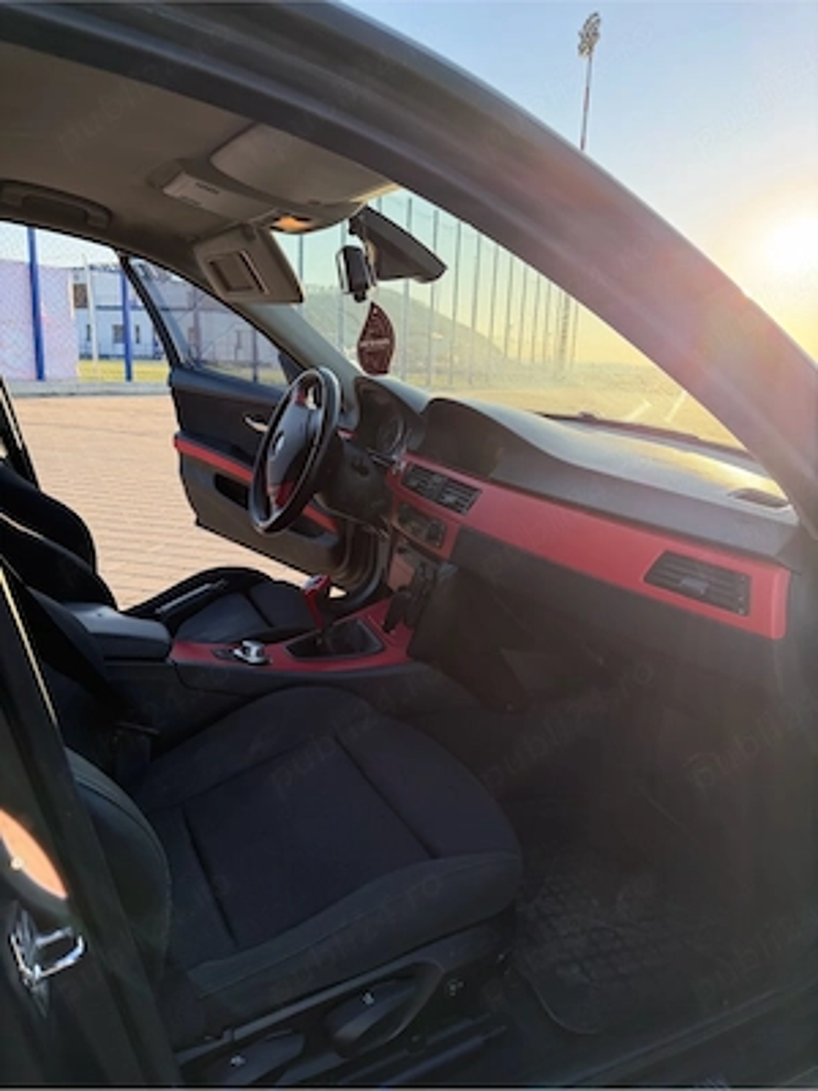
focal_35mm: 24
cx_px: 409
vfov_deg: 71.6
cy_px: 546
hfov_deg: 56.8
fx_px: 756
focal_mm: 6.76
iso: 100
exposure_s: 1/1032
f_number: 1.78
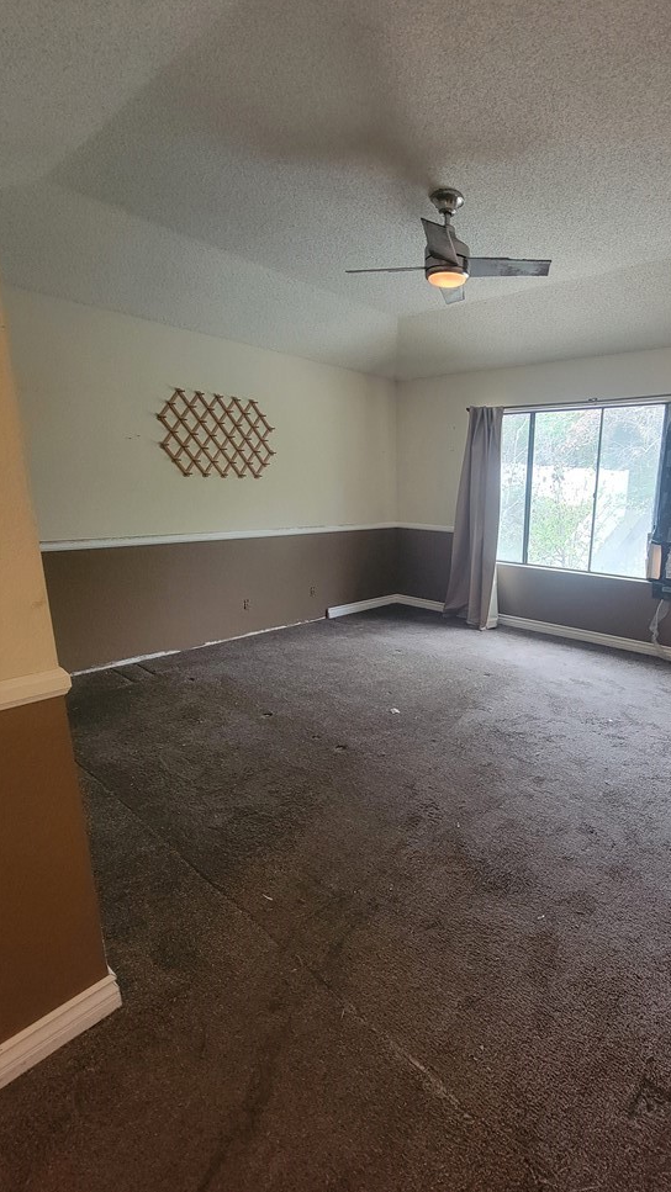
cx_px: 466
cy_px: 599
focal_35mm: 15
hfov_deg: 67.8
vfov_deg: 103.0
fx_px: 474
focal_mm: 2.2
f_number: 2.2
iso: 500
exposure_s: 1/30
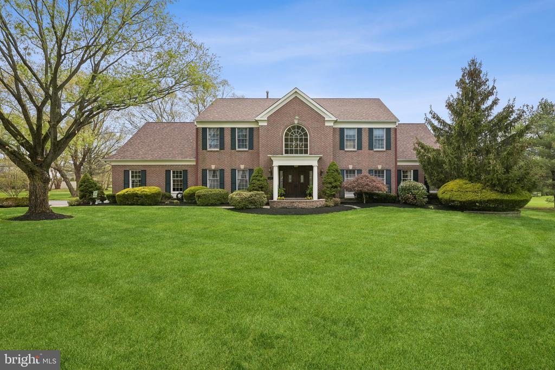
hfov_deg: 90.0
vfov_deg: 67.4
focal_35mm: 18
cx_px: 278
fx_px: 278
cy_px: 185
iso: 400
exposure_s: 1/500
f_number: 11
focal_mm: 18
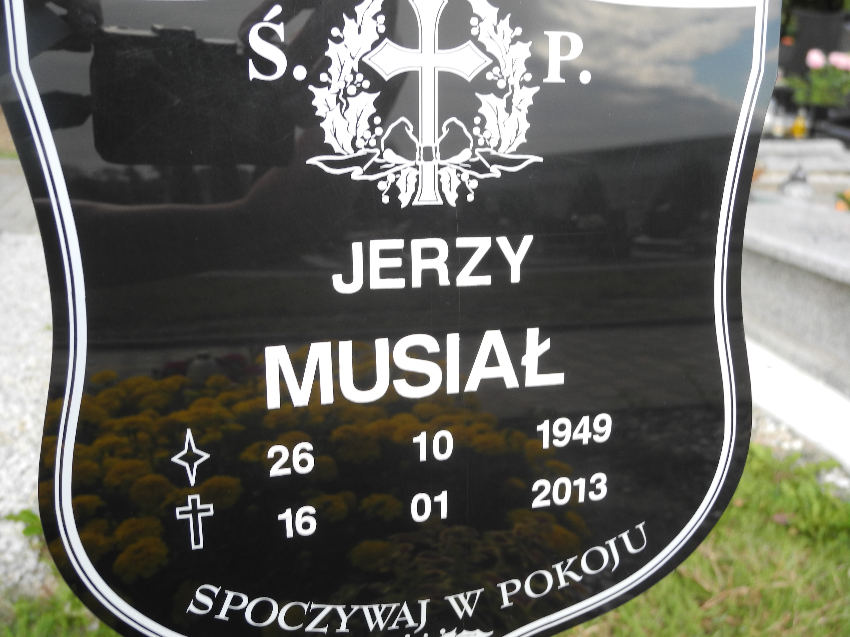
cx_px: 425
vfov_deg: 37.7
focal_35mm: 38
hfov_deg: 49.0
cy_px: 318
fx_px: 933
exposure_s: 1/200
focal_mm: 8.1
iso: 100
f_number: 3.2
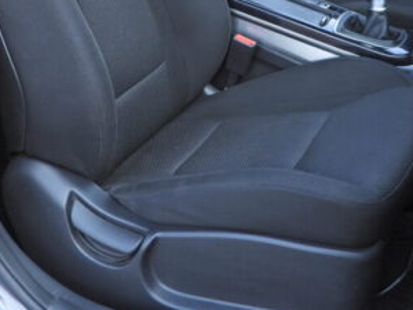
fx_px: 680
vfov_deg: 23.9
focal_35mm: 57
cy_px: -34
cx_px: 253
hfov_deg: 33.6
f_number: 2.8
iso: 100
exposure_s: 1/125
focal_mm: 4.3
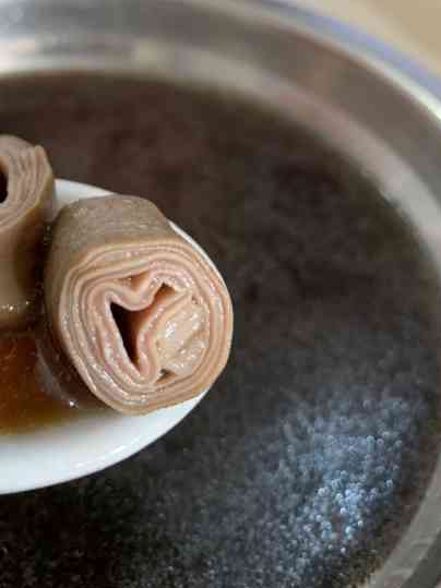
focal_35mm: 45
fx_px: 765
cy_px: 106
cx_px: 155
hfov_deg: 32.0
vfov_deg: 40.1
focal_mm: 4.25
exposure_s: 1/60
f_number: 1.8
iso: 160
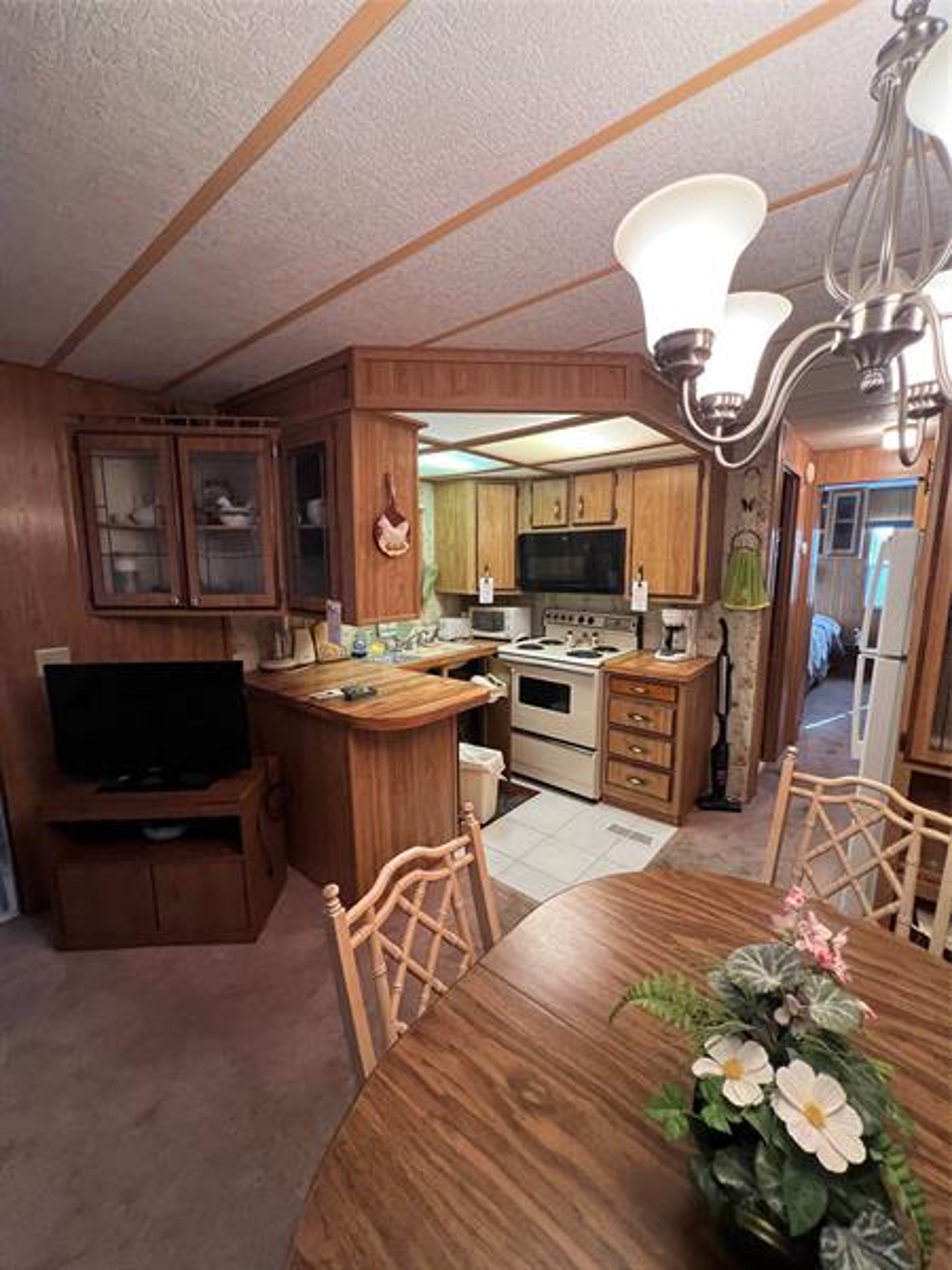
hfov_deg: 89.9
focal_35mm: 13
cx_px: 476
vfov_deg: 106.2
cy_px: 635
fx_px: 477
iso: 500
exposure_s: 1/60
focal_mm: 1.57
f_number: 1.8
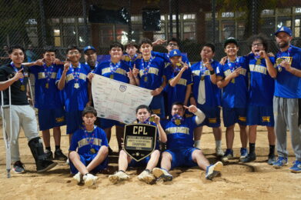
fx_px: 393
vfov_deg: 28.6
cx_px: 150
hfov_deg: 41.9
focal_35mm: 47
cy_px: 100
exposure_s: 1/160
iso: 4000
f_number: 4
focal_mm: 47
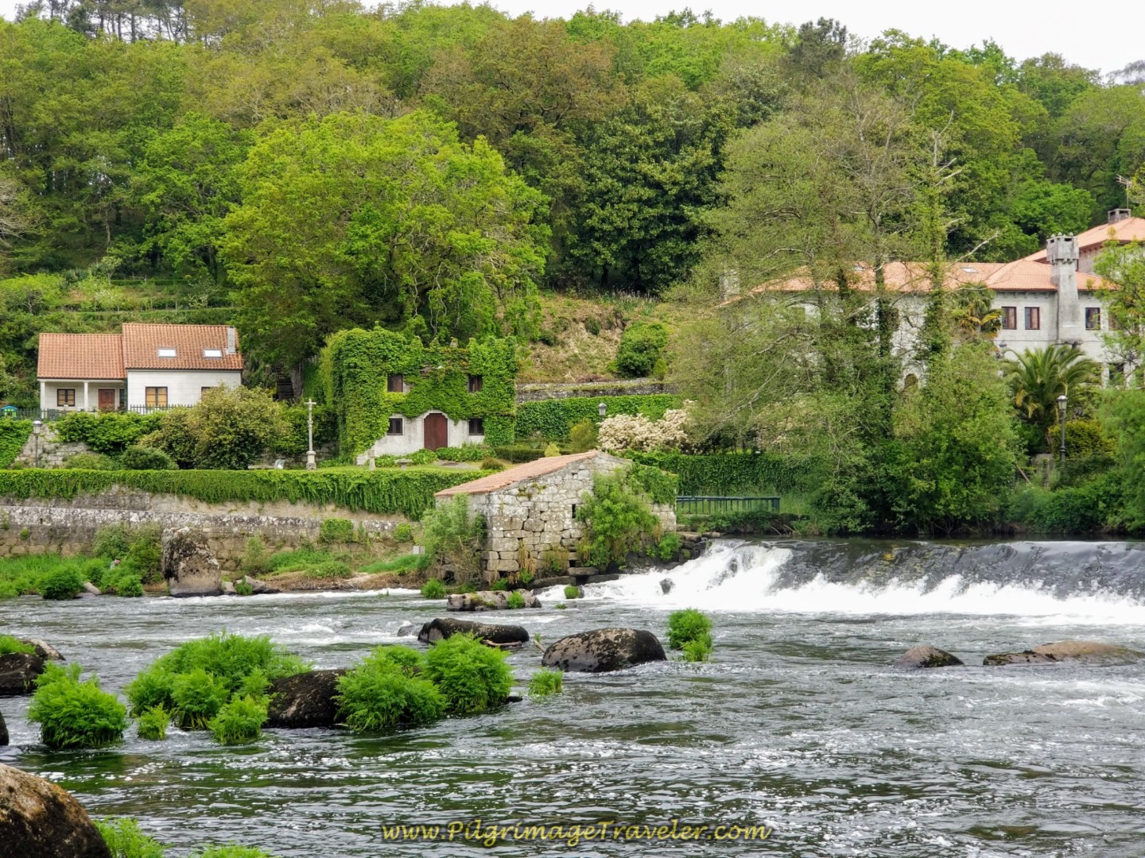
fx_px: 1720
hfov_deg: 36.8
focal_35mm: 52
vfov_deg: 28.0
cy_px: 429
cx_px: 572
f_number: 2.4
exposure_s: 1/316
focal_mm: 6
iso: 25
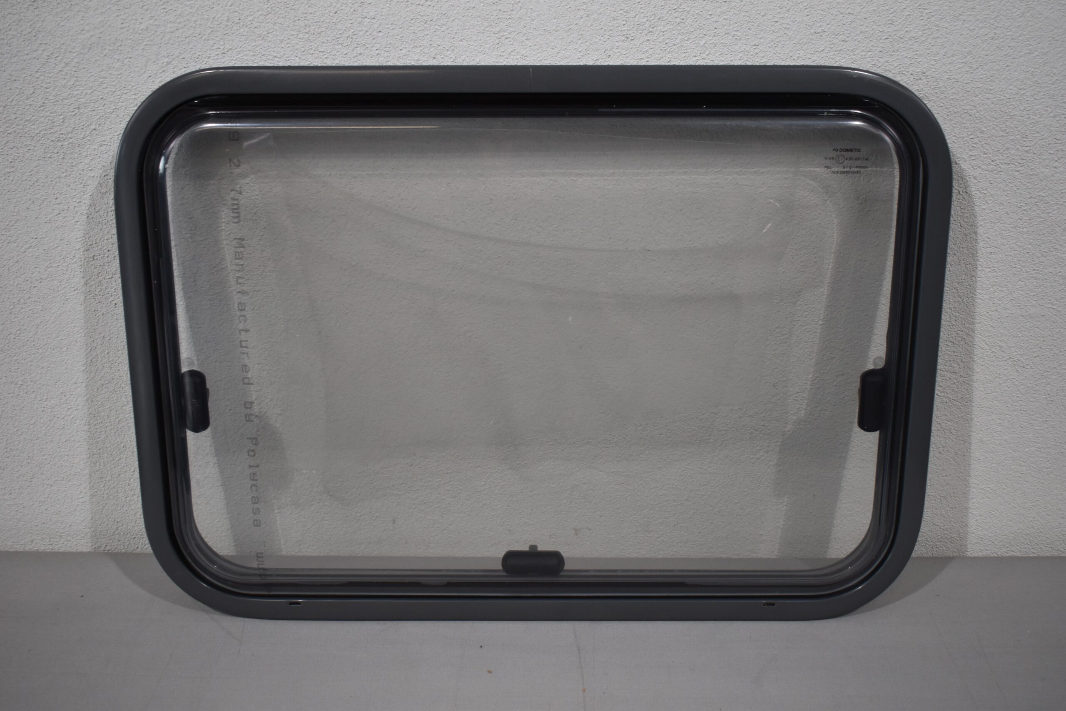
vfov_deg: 34.2
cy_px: 356
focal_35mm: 39
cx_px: 533
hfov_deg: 49.6
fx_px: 1155
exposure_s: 1/250
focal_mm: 26
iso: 560
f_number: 4
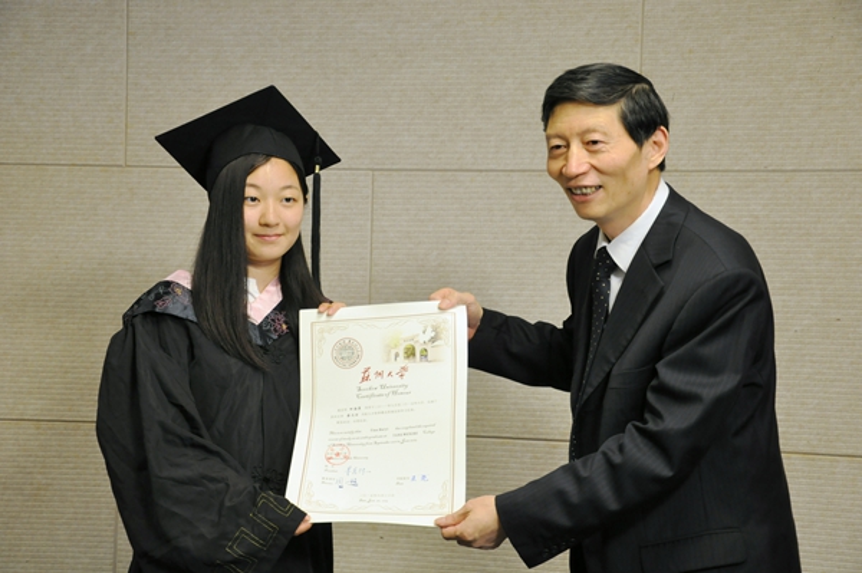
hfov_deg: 27.0
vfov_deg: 18.2
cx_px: 431
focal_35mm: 75
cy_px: 286
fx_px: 1794
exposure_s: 1/50
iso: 800
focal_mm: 50
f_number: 5
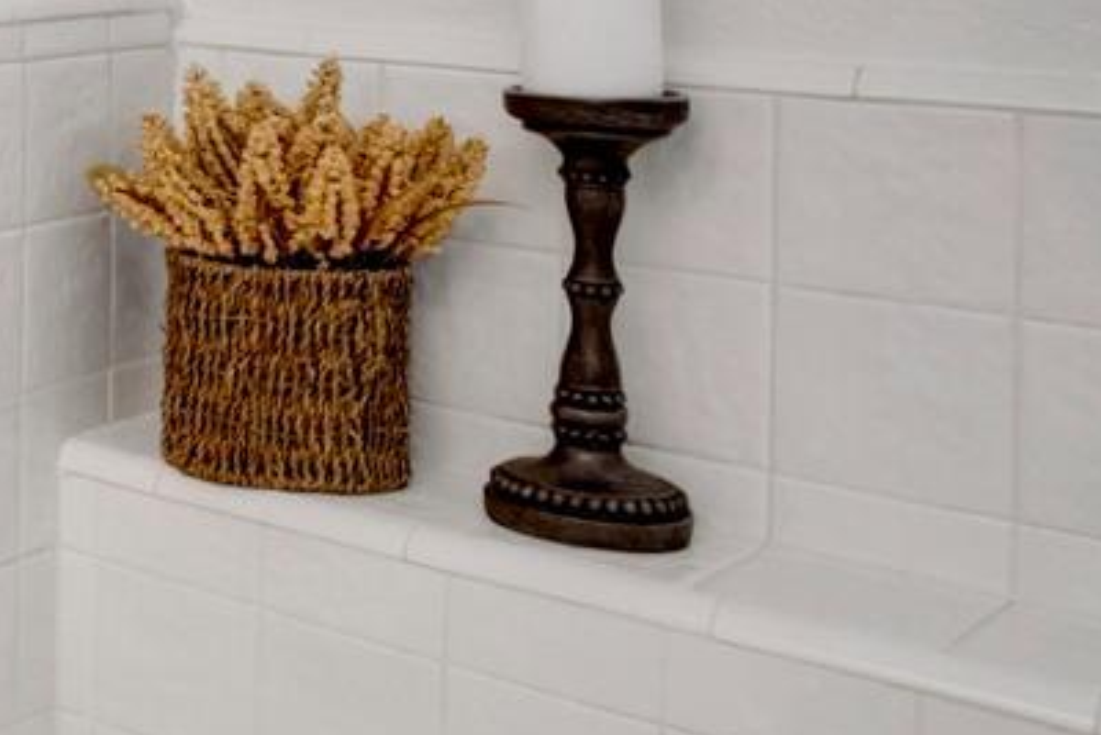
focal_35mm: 60
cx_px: -875
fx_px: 1836
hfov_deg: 21.6
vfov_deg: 21.7
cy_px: -33
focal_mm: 16
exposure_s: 1/13
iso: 200
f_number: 8
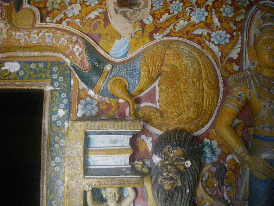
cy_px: 103
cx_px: 137
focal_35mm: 28
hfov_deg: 63.4
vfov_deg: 49.8
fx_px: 222
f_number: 3.5
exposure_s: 1/50
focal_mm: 5
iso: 400
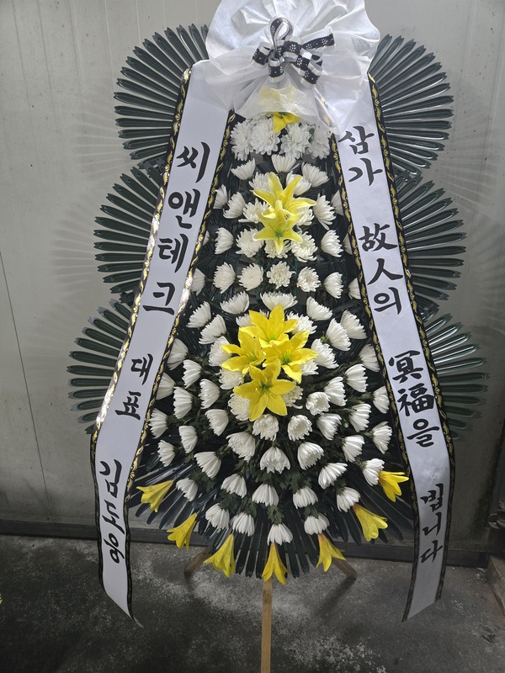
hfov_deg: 58.9
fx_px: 447
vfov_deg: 73.9
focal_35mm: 23
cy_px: 336
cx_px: 252
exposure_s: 1/120
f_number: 1.8
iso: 1000
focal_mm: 5.4
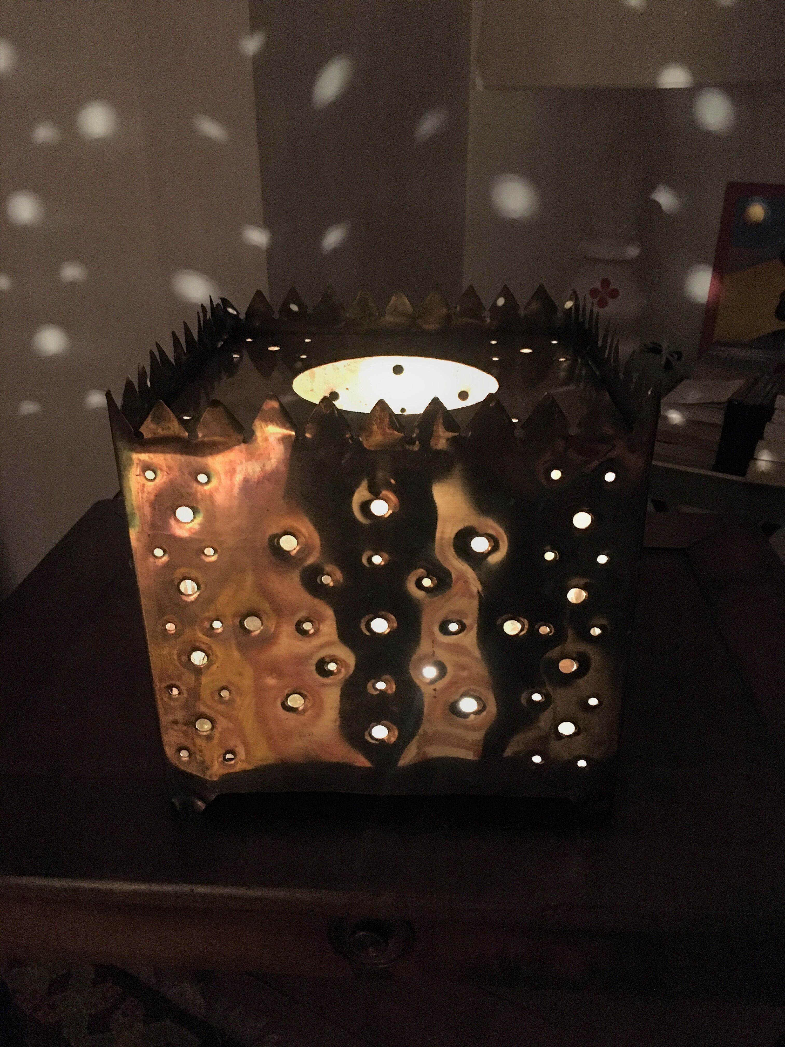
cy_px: 524
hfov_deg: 48.2
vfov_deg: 61.7
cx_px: 392
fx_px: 877
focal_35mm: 29
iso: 320
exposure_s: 1/17
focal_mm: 4.15
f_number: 2.2
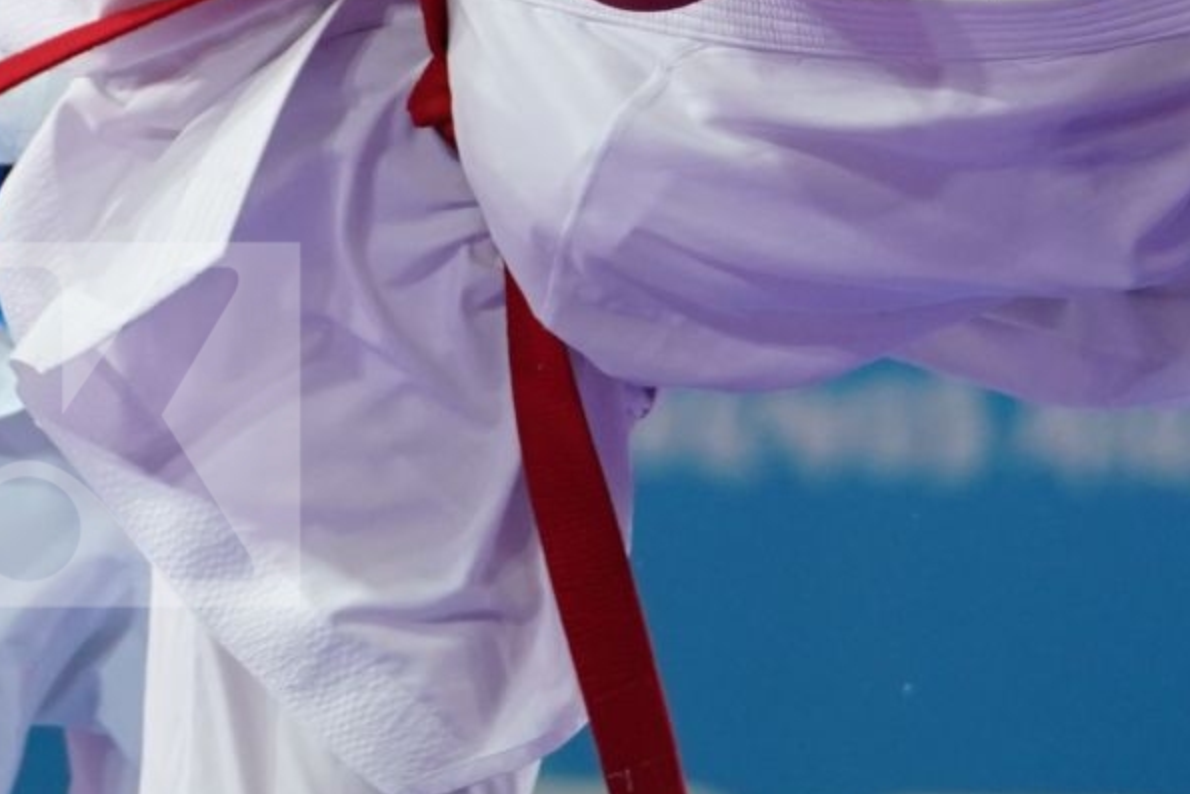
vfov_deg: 2.3
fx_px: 20101
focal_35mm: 608
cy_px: -286
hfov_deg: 3.4
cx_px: 114
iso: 1600
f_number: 2.8
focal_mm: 134
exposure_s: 1/1000
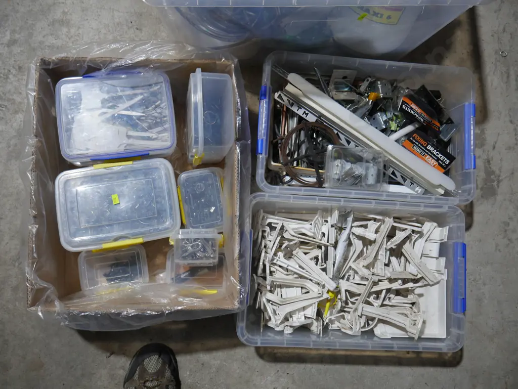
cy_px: 194
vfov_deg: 46.8
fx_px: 449
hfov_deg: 59.9
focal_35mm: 30
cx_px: 259
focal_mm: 15
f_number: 3.6
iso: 200
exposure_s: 1/60
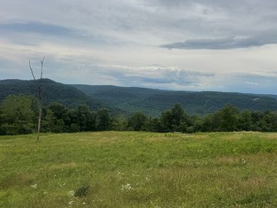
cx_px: 172
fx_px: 248
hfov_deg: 57.7
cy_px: 99
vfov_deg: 45.4
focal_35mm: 31
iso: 80
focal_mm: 6.76
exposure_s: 1/10417
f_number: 1.78
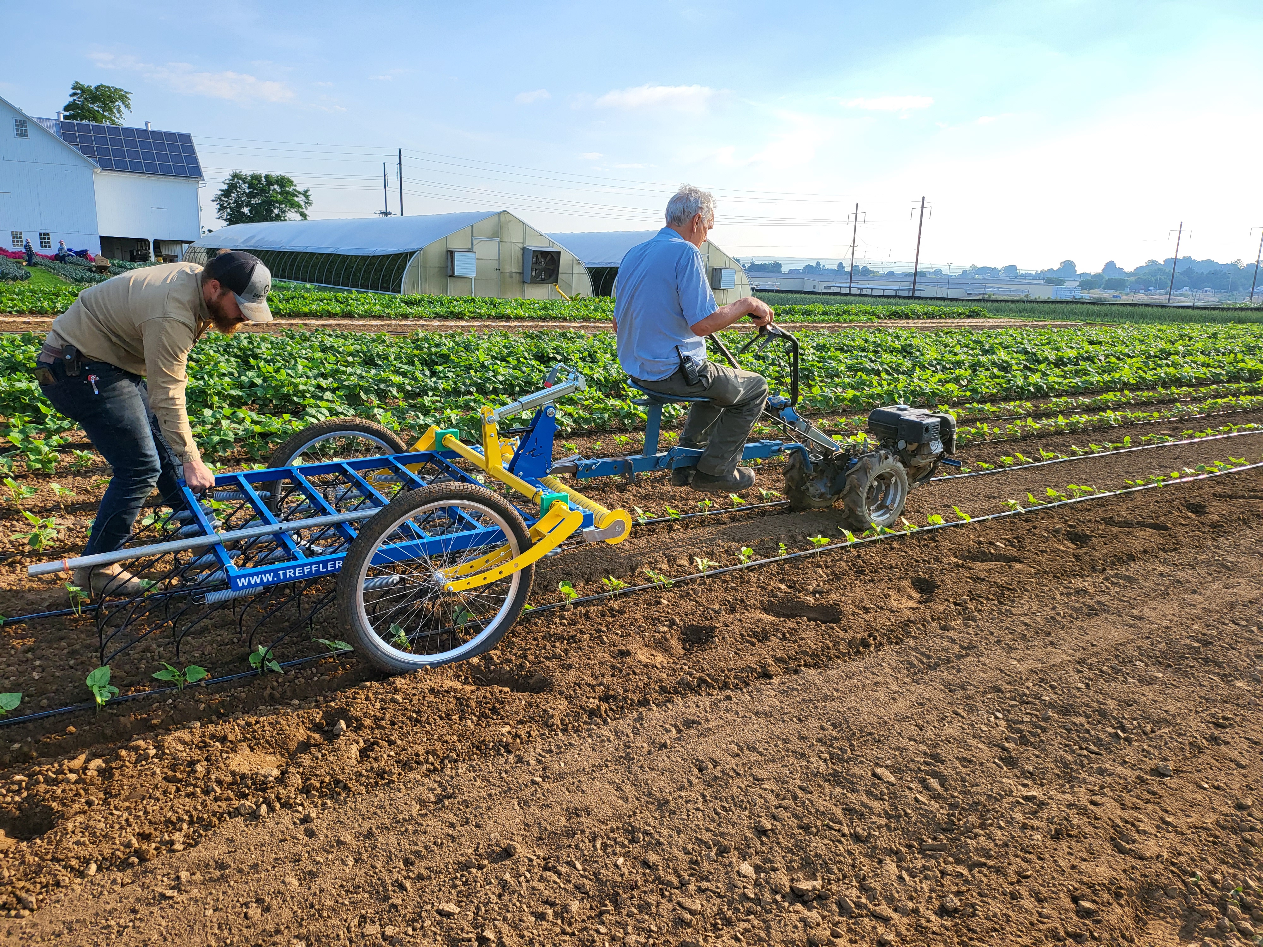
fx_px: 876
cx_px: 632
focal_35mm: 24
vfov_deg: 56.8
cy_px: 474
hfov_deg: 71.6
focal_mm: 5
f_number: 1.8
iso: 40
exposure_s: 1/1509
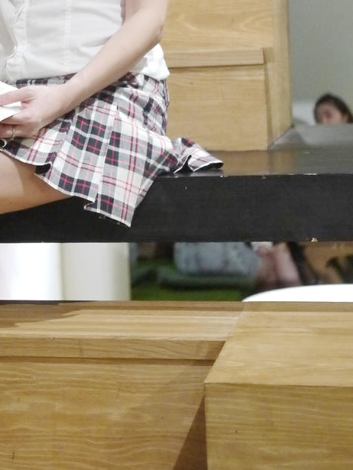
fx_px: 1413
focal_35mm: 104
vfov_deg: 18.6
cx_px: -27
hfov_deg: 14.0
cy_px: 53
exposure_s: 1/80
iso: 800
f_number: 1.7
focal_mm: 20
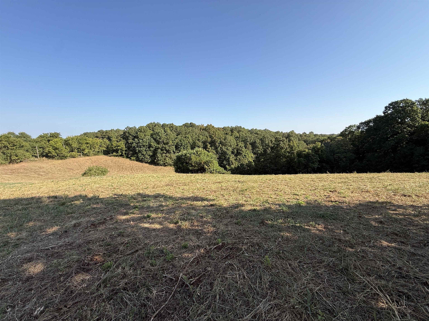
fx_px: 174
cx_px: 214
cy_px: 160
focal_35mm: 14
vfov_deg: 85.7
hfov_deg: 102.1
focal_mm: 2.22
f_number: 2.2
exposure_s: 1/1235
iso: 50
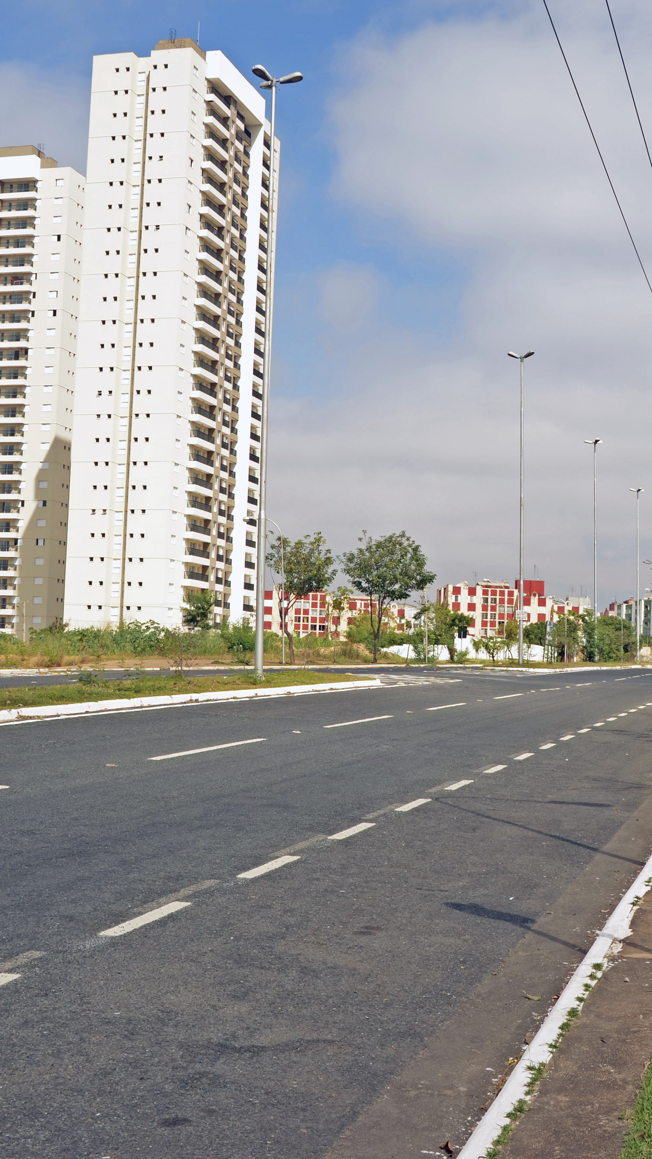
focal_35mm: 50
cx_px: 406
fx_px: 1530
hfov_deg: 24.0
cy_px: 579
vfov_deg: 41.5
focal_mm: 21
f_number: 10
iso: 100
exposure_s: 1/160
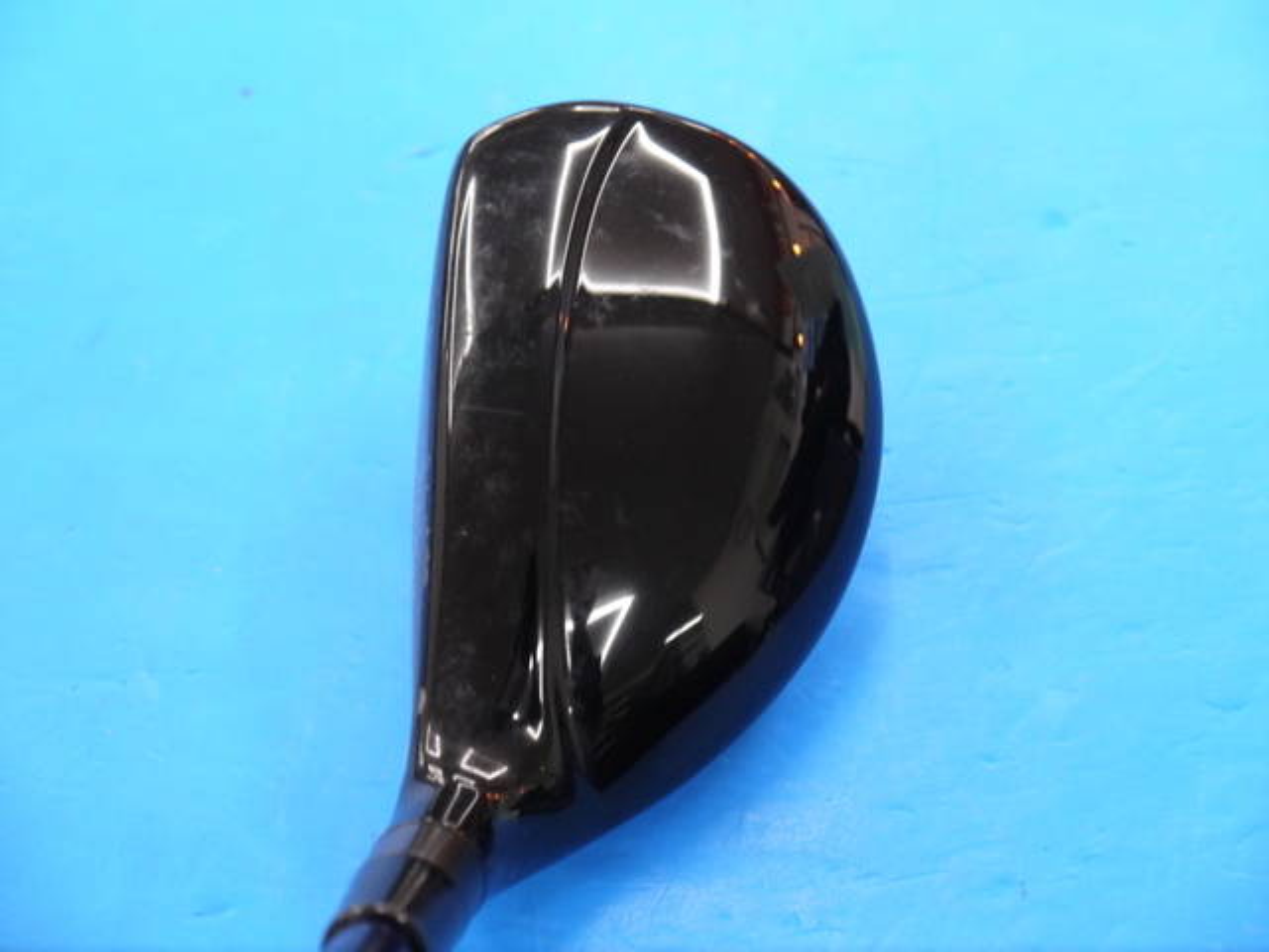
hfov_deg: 23.3
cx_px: 634
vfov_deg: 17.6
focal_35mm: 84
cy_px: 476
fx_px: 3079
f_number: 5.6
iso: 800
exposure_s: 1/60
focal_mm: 42
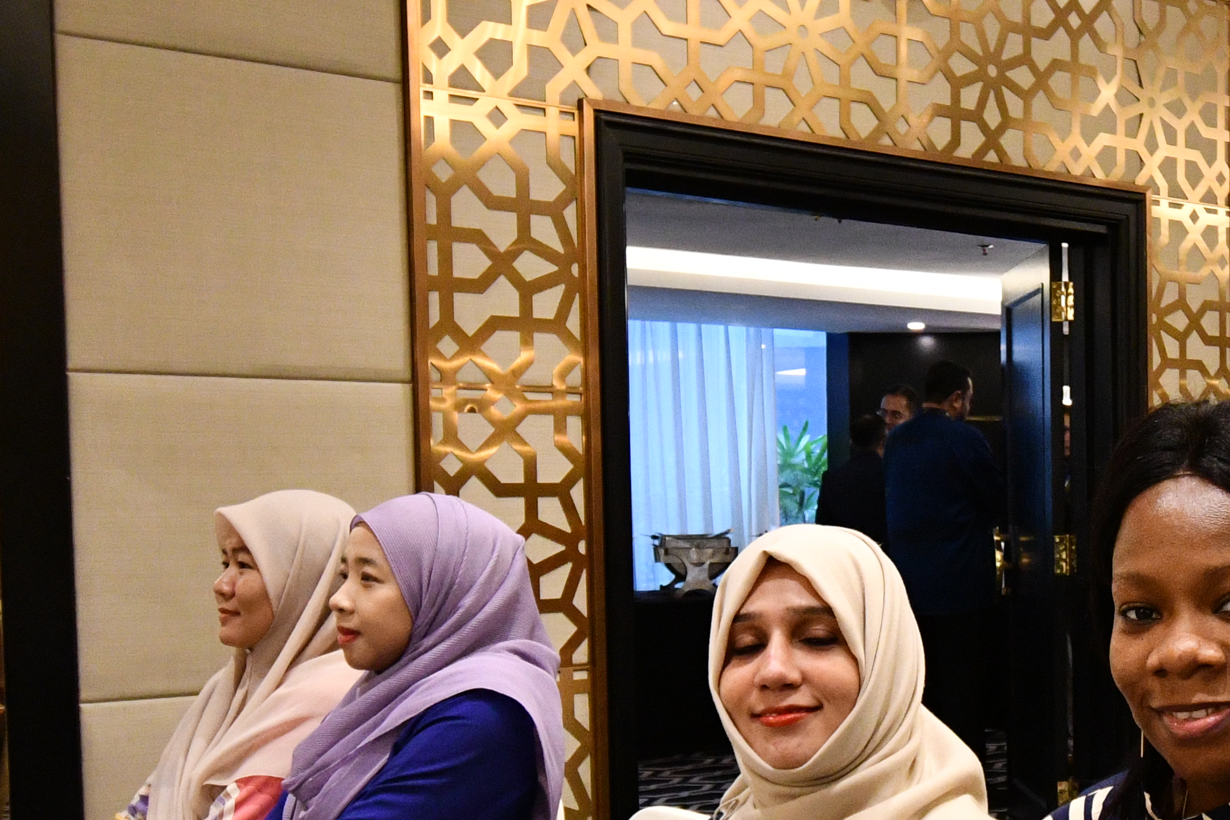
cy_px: 582
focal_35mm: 49
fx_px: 1674
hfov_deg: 38.5
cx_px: 1018
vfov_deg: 27.3
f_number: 5
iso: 3200
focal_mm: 13
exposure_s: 1/125
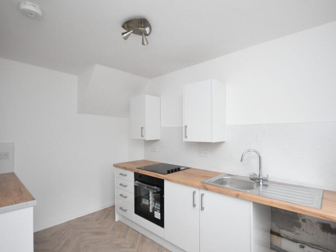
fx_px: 165
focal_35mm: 17
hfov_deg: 91.0
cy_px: 131
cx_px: 175
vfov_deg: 74.7
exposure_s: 1/60
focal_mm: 10
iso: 4500
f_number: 4
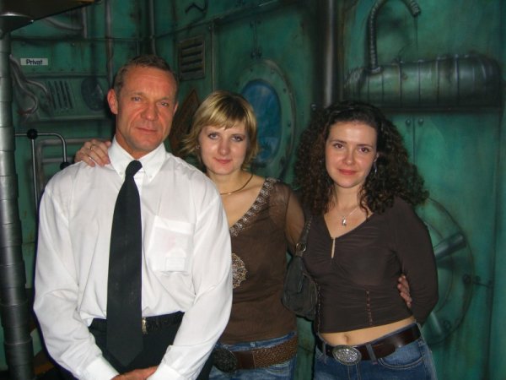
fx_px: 555
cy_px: 190
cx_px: 253
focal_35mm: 38
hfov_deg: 49.0
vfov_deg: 37.7
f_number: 2.8
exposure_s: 1/60
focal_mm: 7.9
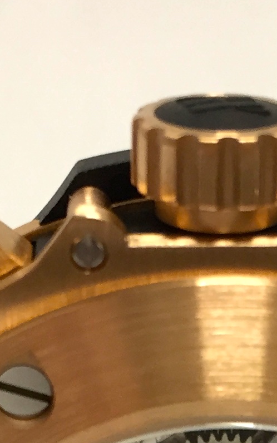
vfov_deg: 15.6
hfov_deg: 10.4
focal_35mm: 126
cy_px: 612
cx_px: 218
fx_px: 1521
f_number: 2.2
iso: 100
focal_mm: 4.15
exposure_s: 1/33
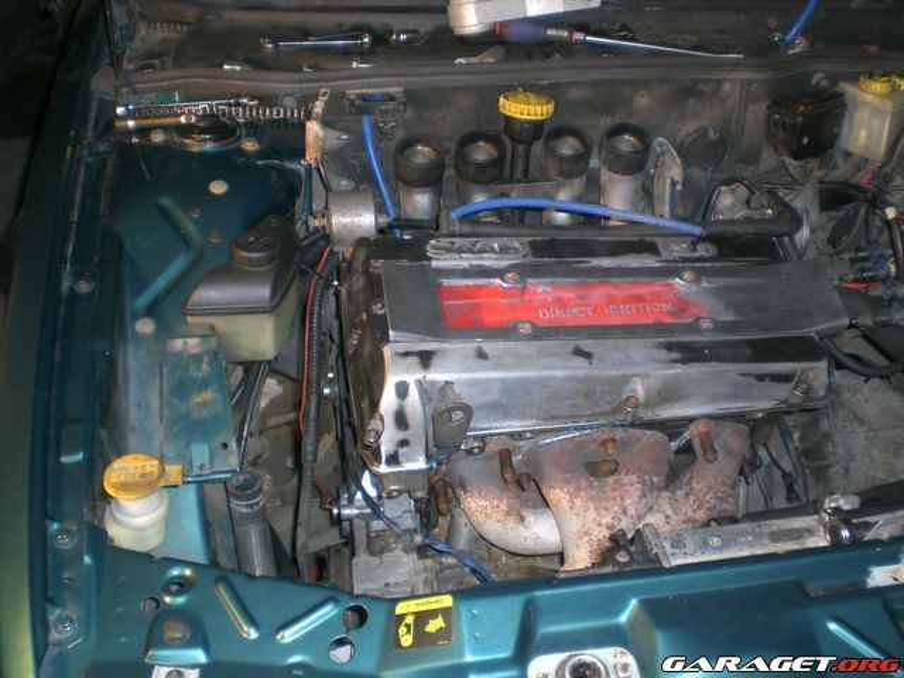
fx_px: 992
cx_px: 452
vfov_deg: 37.7
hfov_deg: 49.0
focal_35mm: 38
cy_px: 339
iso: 100
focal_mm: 6.3
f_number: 3.1
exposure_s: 1/60
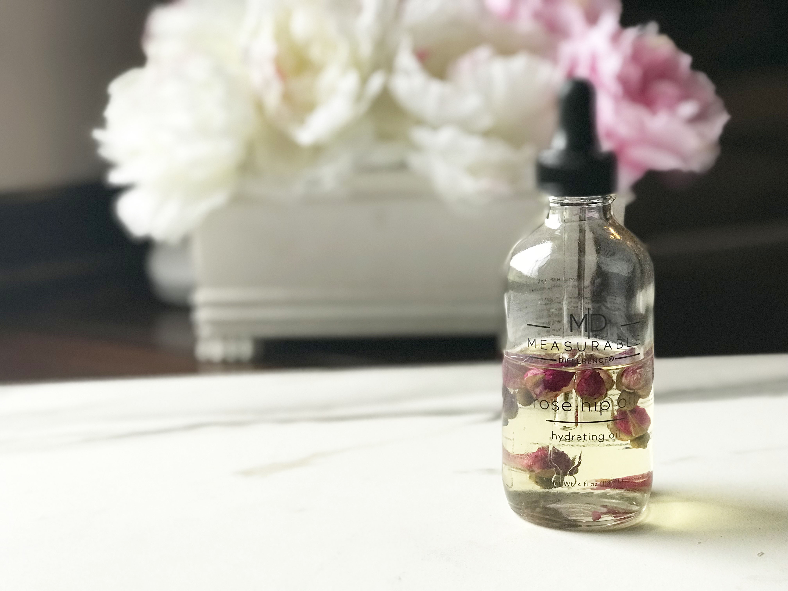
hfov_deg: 33.8
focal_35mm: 57
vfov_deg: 25.7
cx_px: 394
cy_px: 296
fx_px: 1298
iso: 200
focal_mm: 6.6
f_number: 2.8
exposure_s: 1/120
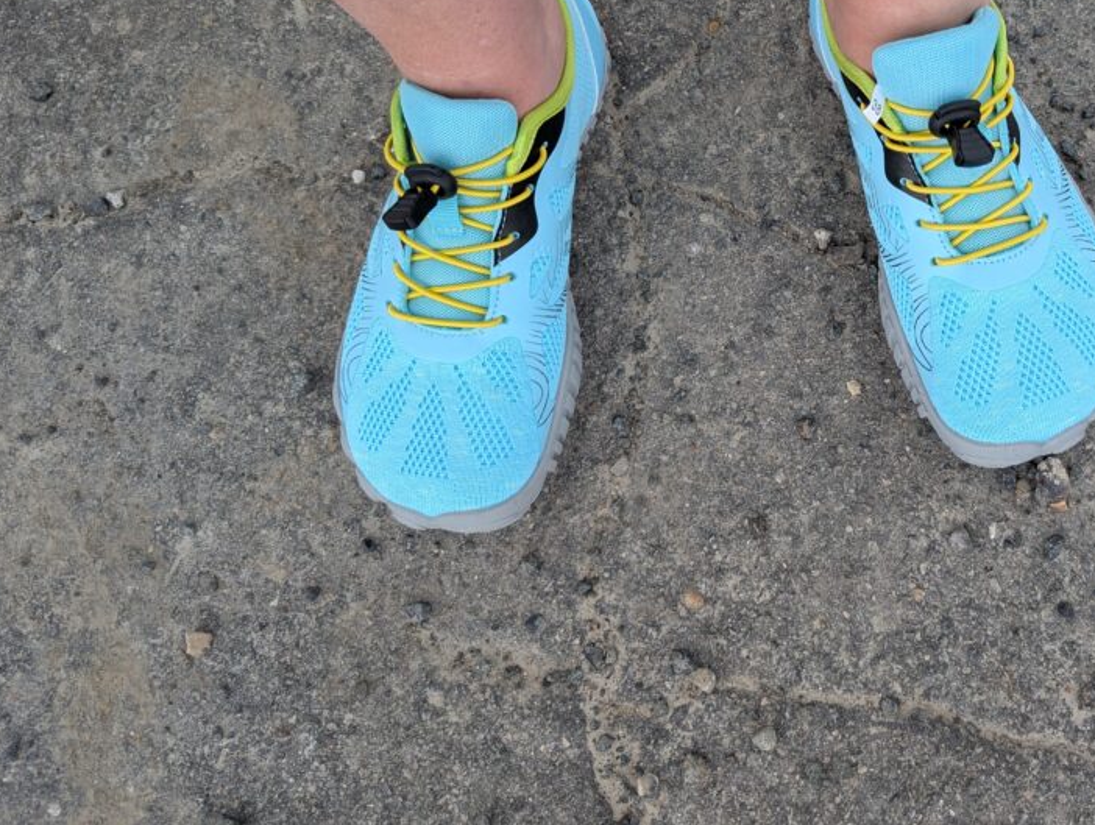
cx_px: 791
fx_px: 1109
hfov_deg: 50.8
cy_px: 255
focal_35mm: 35
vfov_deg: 40.2
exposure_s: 1/489
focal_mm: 6.9
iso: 22
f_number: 1.68
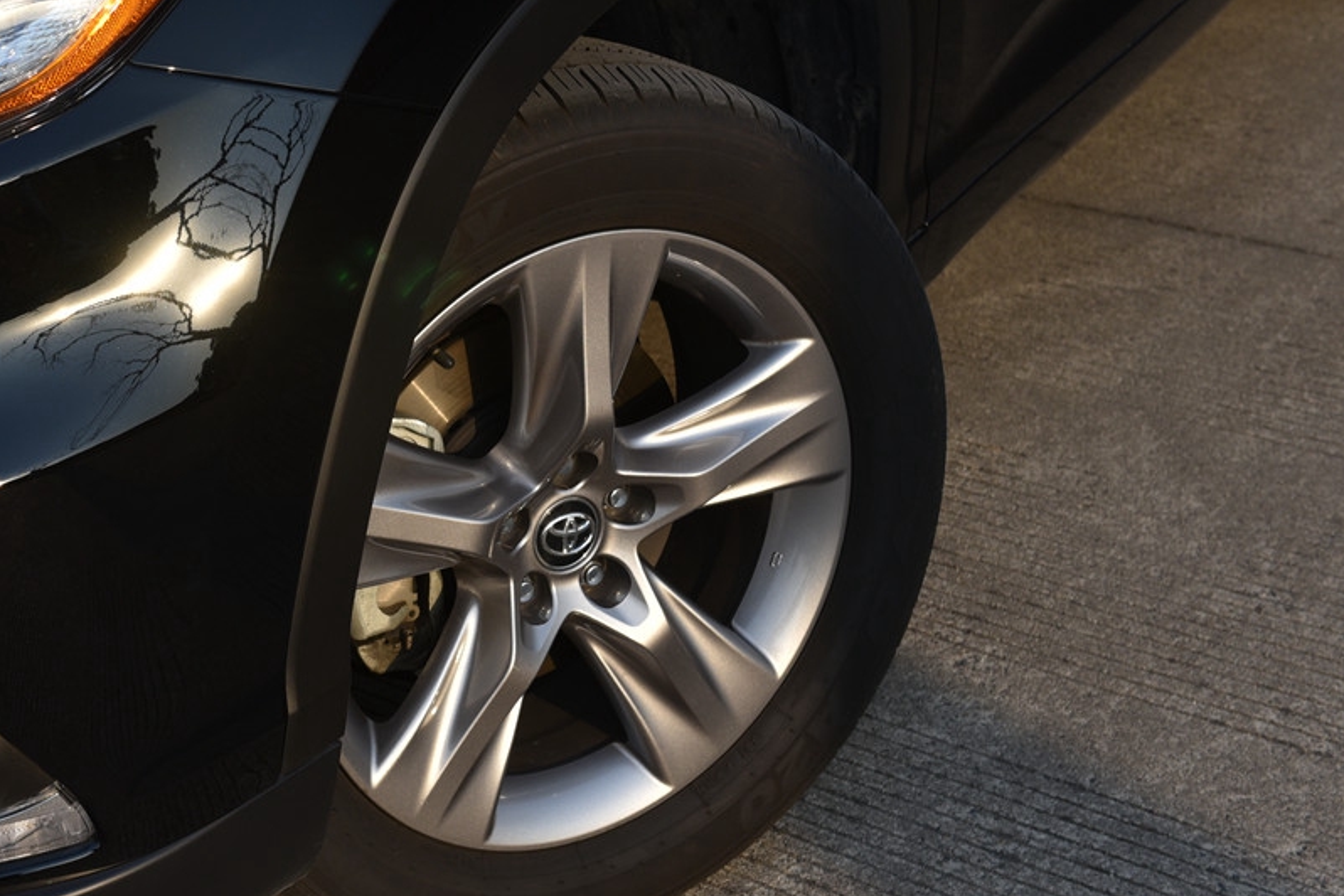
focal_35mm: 79
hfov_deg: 25.3
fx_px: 2949
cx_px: 291
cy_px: 275
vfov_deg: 17.2
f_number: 6.3
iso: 200
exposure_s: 1/200
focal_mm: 42
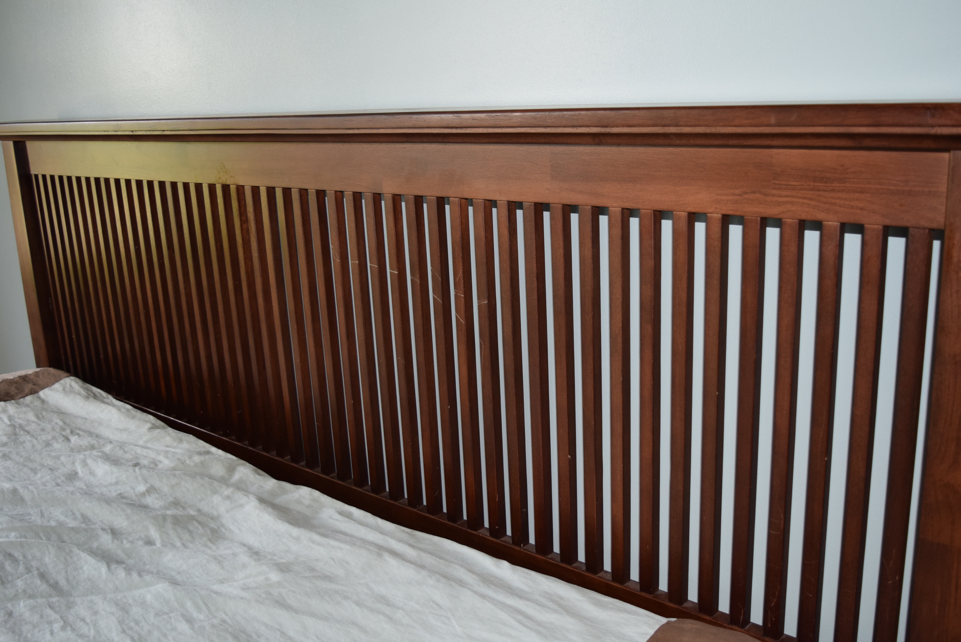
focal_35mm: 34
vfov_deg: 38.4
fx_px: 922
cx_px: 480
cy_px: 321
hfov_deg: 55.1
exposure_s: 1/60
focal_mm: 23
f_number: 4
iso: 800
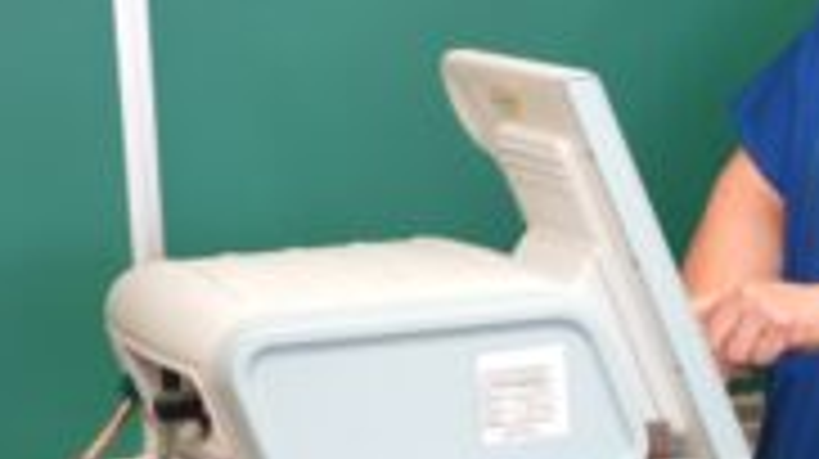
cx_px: 940
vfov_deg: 7.9
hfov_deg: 13.8
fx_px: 3298
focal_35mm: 152
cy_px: 356
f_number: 4.5
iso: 100
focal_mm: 44
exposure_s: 1/15
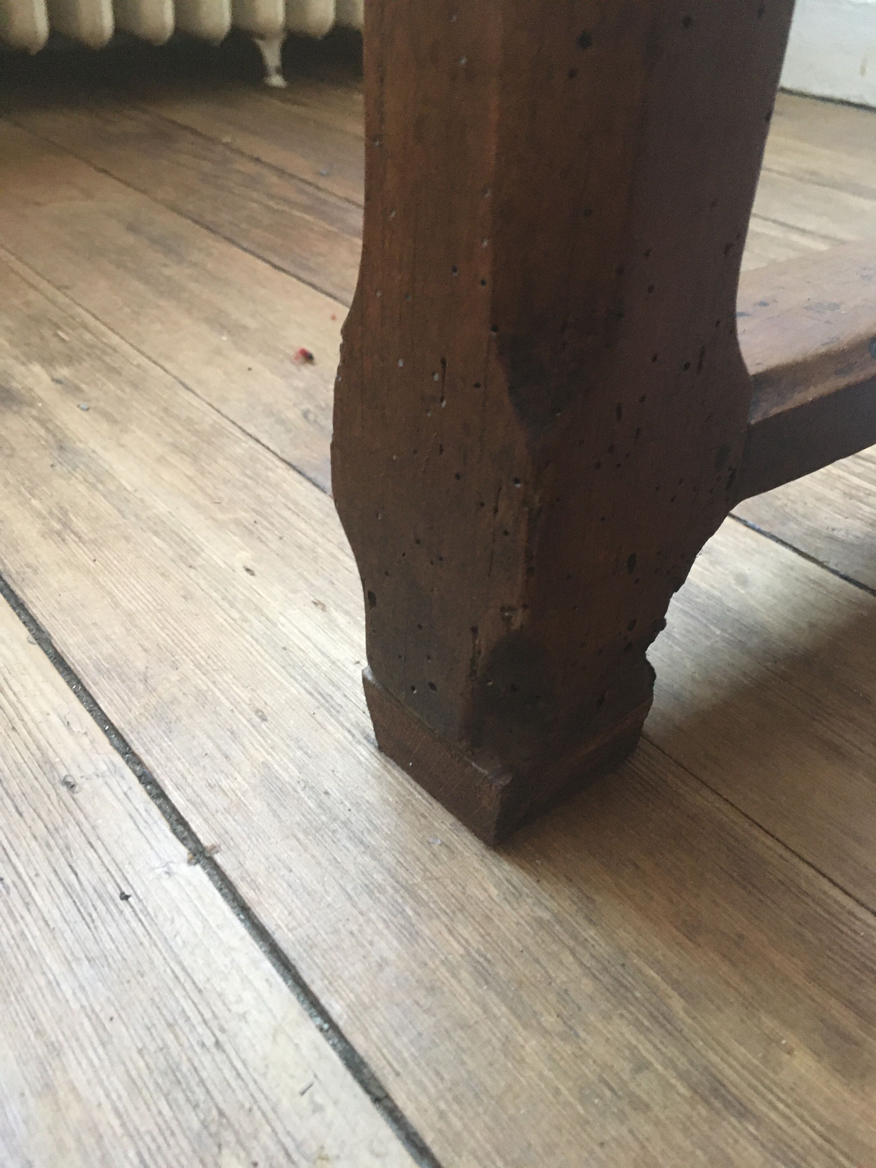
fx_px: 979
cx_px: 438
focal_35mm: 29
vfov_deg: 61.7
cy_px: 584
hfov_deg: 48.2
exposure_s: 1/17
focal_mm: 4.15
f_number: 2.2
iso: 200
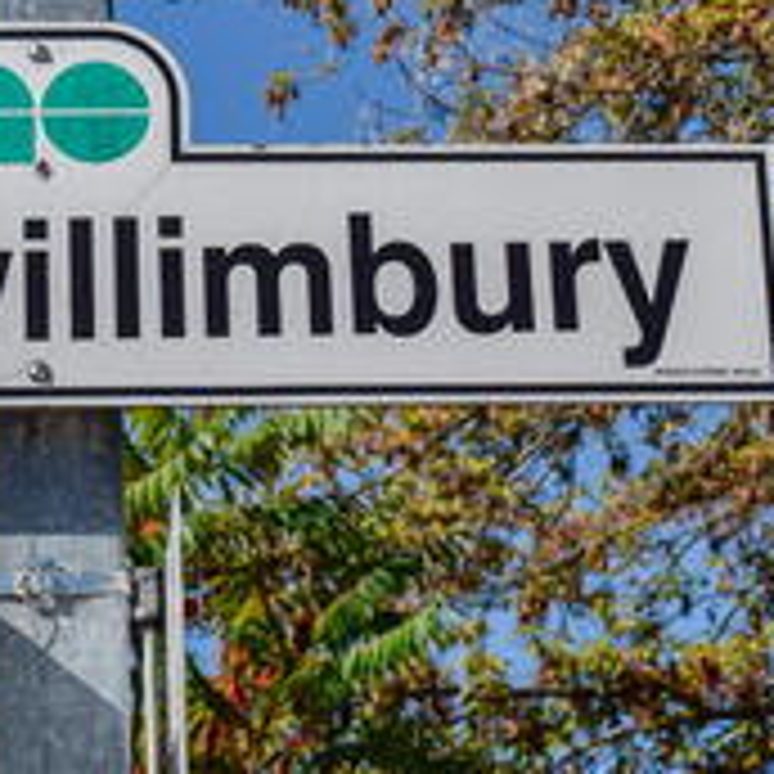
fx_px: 4604
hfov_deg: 9.6
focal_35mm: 182
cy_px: -290
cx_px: 274
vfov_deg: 9.4
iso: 100
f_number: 7.1
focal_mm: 34
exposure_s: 1/800
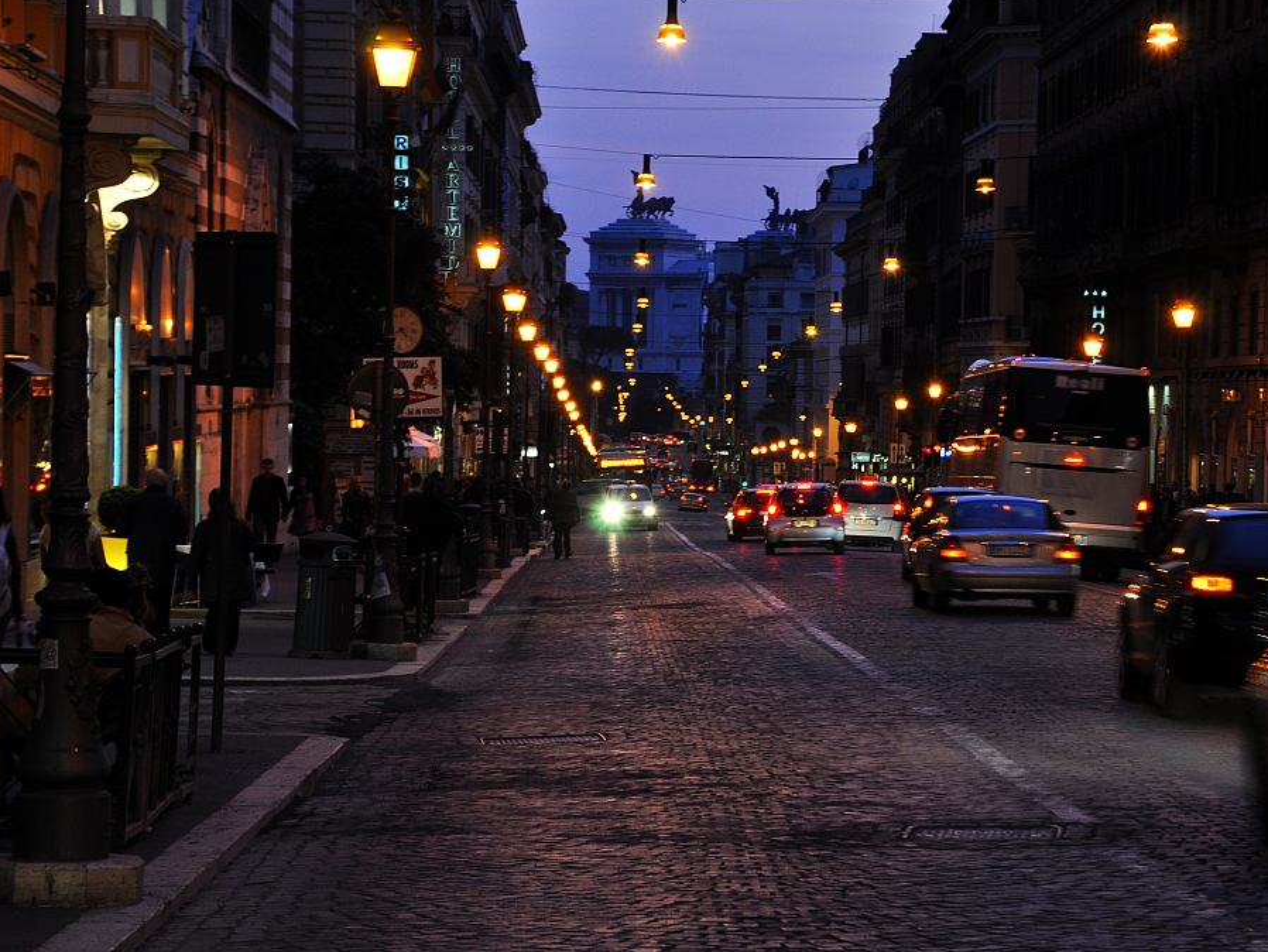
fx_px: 5113
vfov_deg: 10.6
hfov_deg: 14.1
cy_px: 473
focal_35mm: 140
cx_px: 689
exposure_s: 1/15
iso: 400
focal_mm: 85
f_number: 8
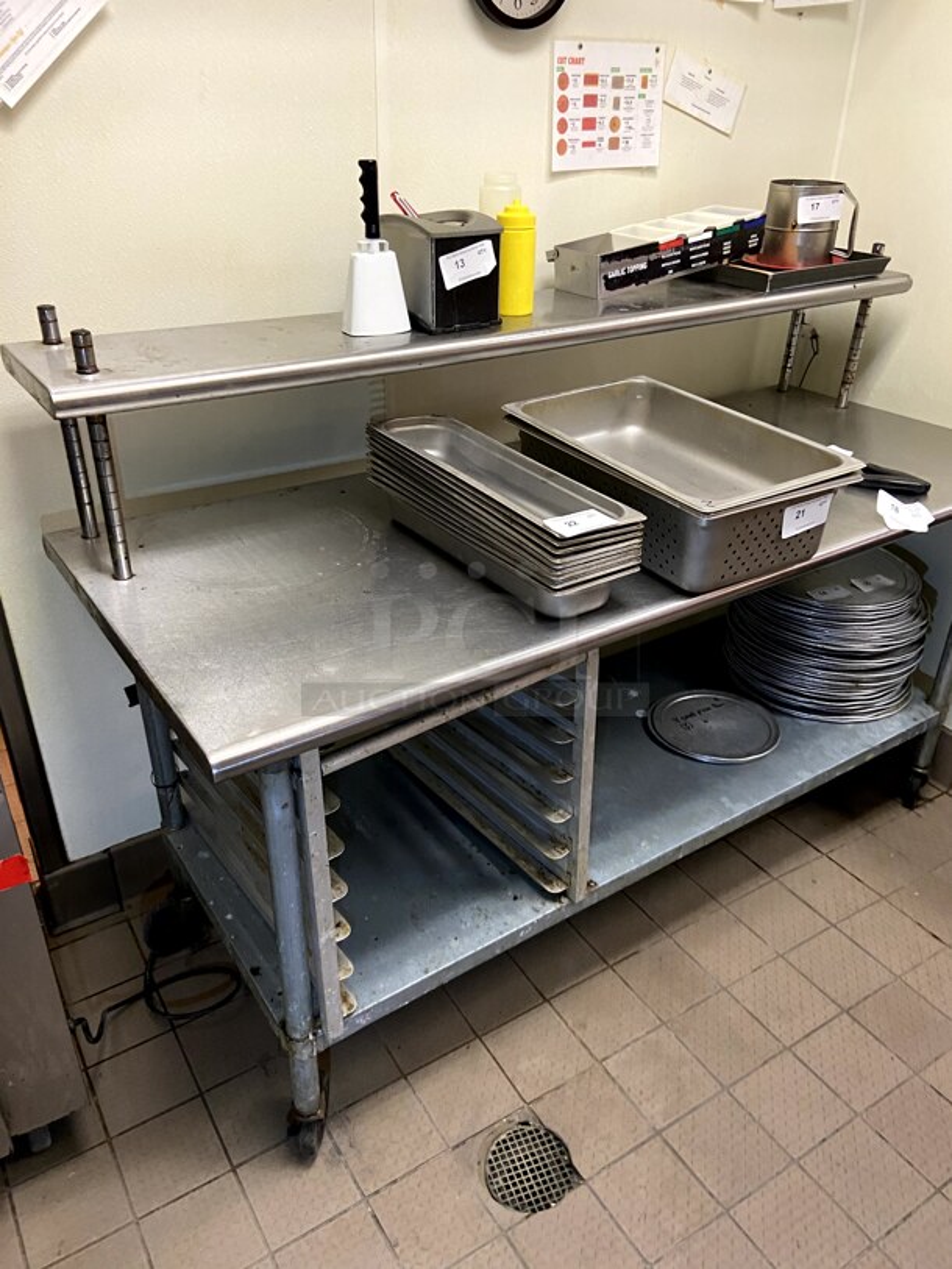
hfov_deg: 53.1
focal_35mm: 26
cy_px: 634
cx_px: 476
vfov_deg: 67.3
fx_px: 953
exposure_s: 1/60
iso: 250
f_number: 1.8
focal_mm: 4.25
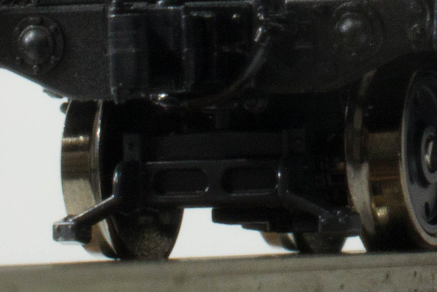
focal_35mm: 382
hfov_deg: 5.4
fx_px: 4637
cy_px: -217
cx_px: 624
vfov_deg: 3.6
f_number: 25
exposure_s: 1/1.25
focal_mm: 40
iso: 400
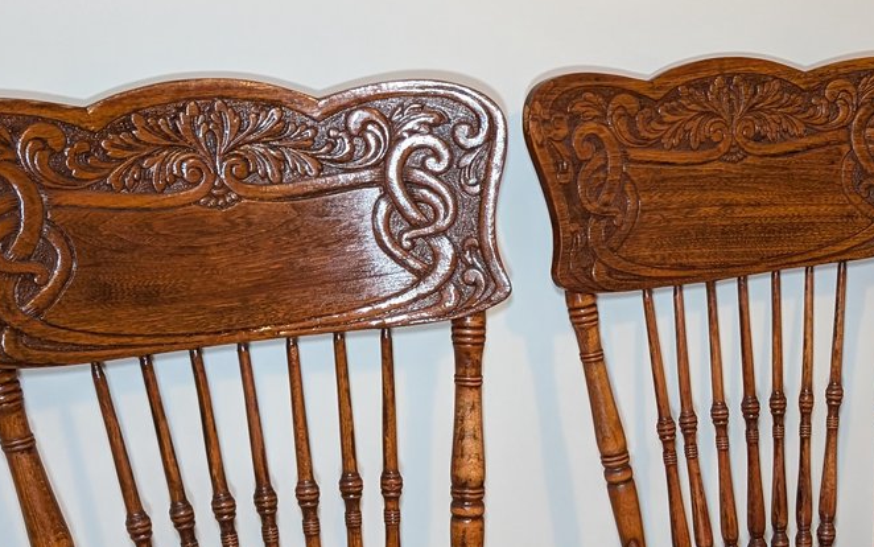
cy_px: 553
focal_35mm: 58
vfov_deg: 21.5
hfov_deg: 33.0
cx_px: 810
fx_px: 1382
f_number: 1.68
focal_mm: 6.9
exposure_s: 1/60
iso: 752
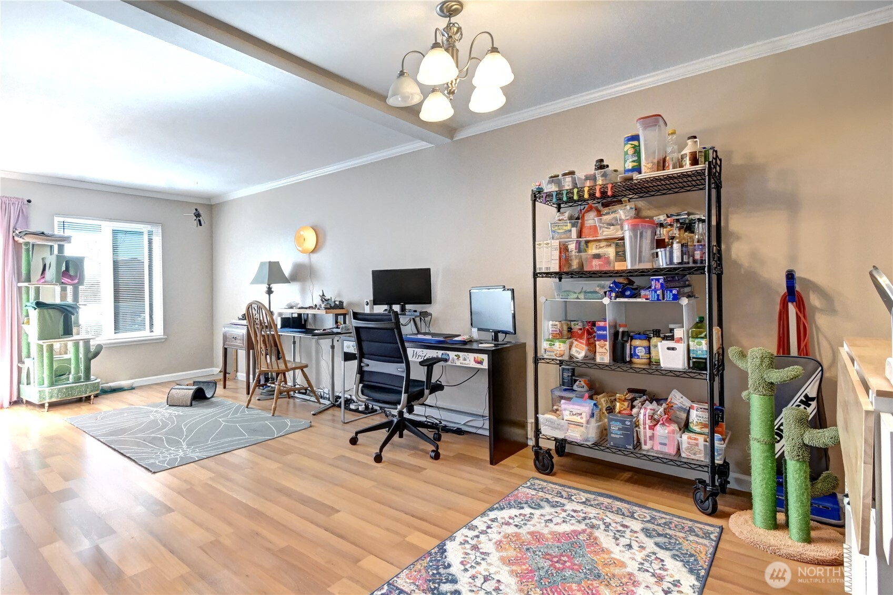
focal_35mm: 15
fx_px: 372
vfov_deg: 77.3
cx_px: 446
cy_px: 298
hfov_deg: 100.4
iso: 3200
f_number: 11
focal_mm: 10
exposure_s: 1/10
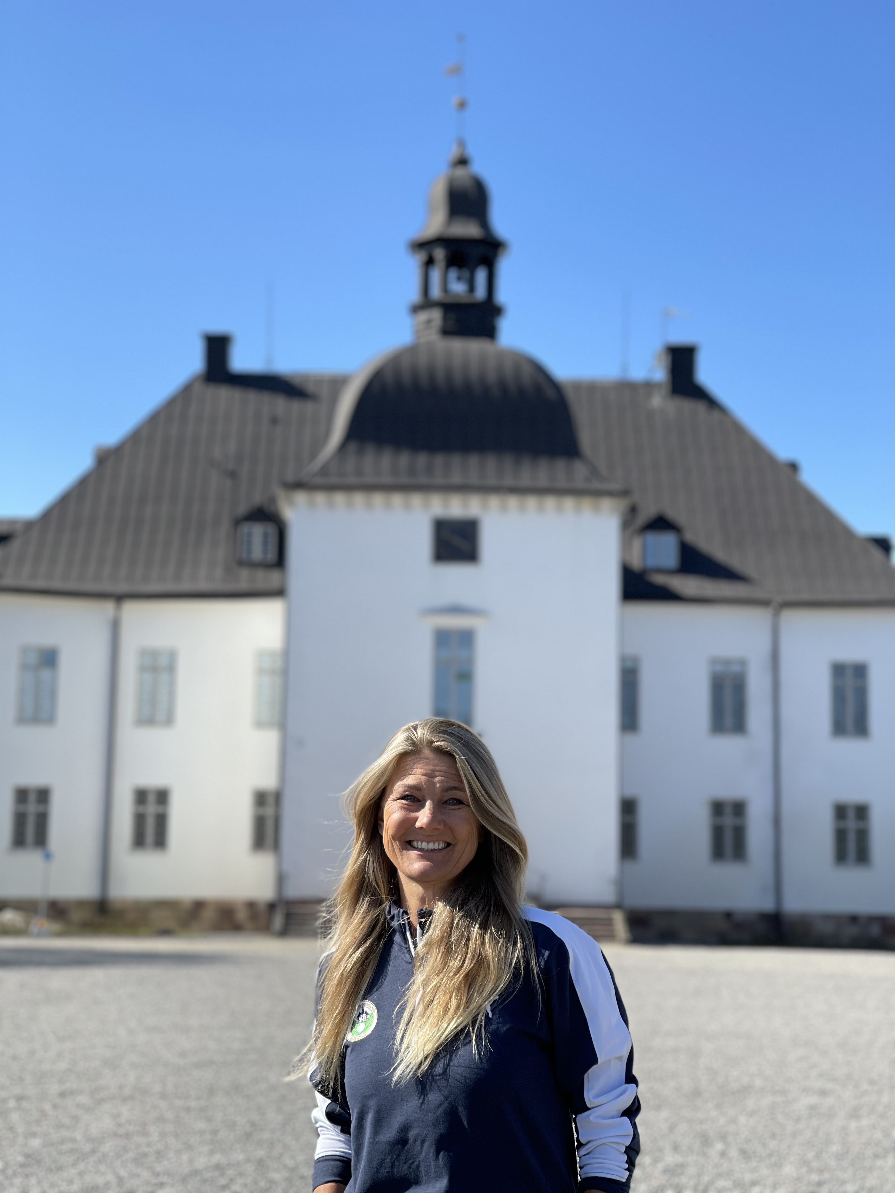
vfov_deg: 30.3
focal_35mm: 64
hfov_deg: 22.9
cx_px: 448
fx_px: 2206
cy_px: 596
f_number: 2.2
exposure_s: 1/686
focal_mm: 7.5
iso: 20
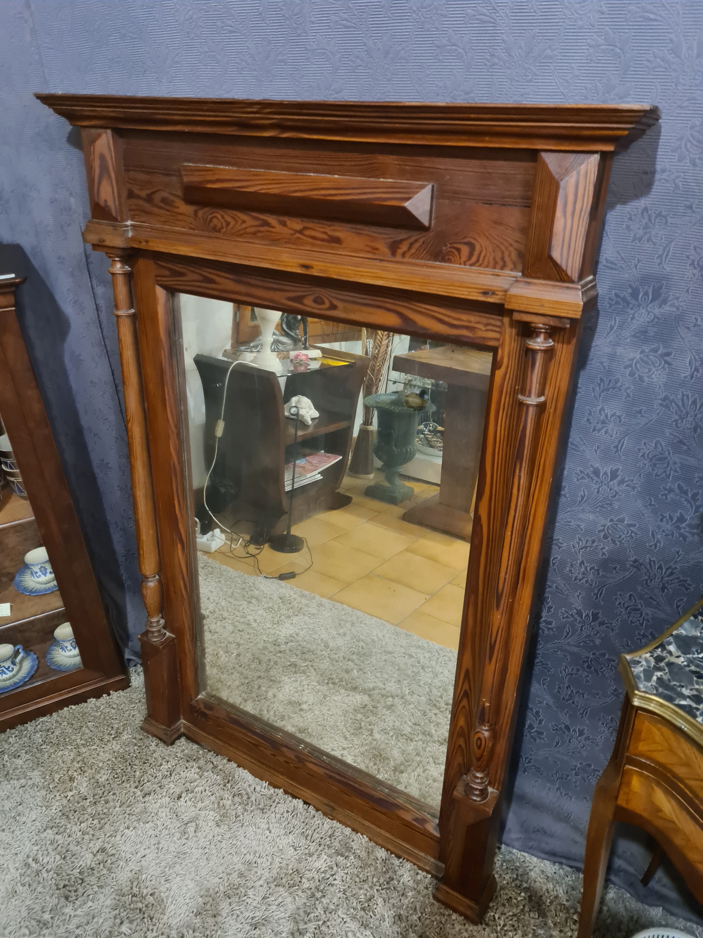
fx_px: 704
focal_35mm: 26
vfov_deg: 67.3
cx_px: 352
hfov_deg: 53.1
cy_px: 469
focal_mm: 5.4
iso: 640
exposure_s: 1/25
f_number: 1.8
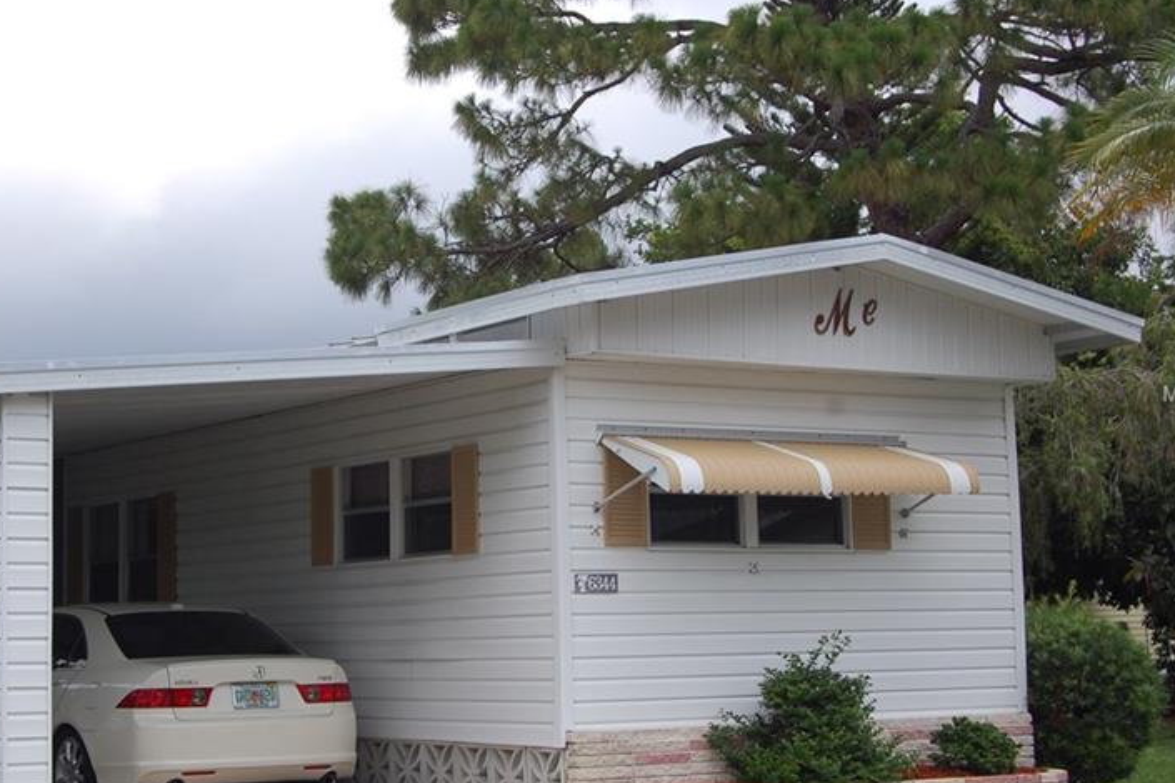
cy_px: 395
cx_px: 405
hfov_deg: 27.2
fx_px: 2415
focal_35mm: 74
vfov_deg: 18.4
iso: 200
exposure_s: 1/250
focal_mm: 34
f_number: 8
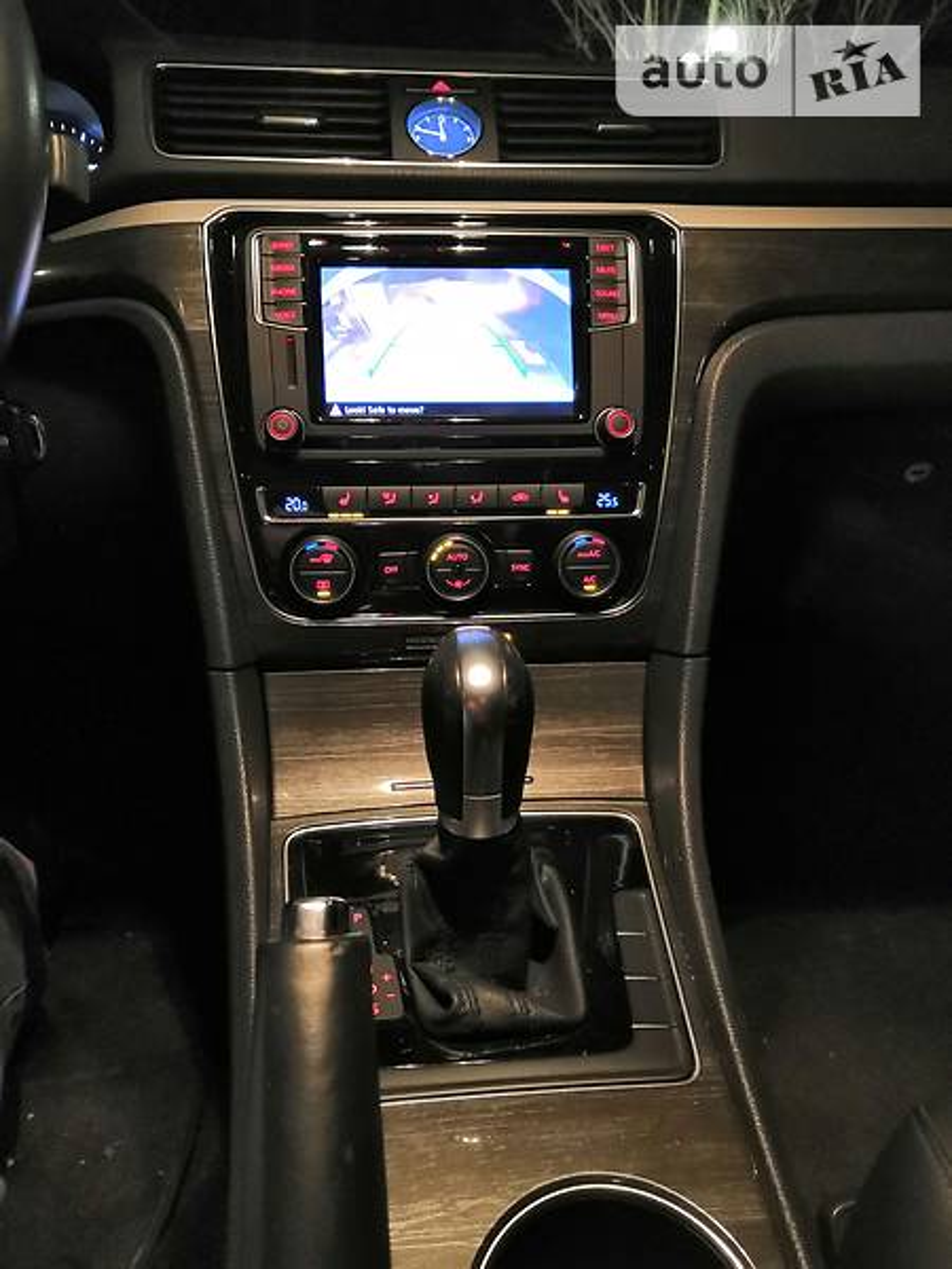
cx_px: 476
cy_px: 634
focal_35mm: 27
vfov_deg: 65.3
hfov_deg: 51.4
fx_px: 990
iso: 1000
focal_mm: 4
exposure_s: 1/17
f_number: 1.8
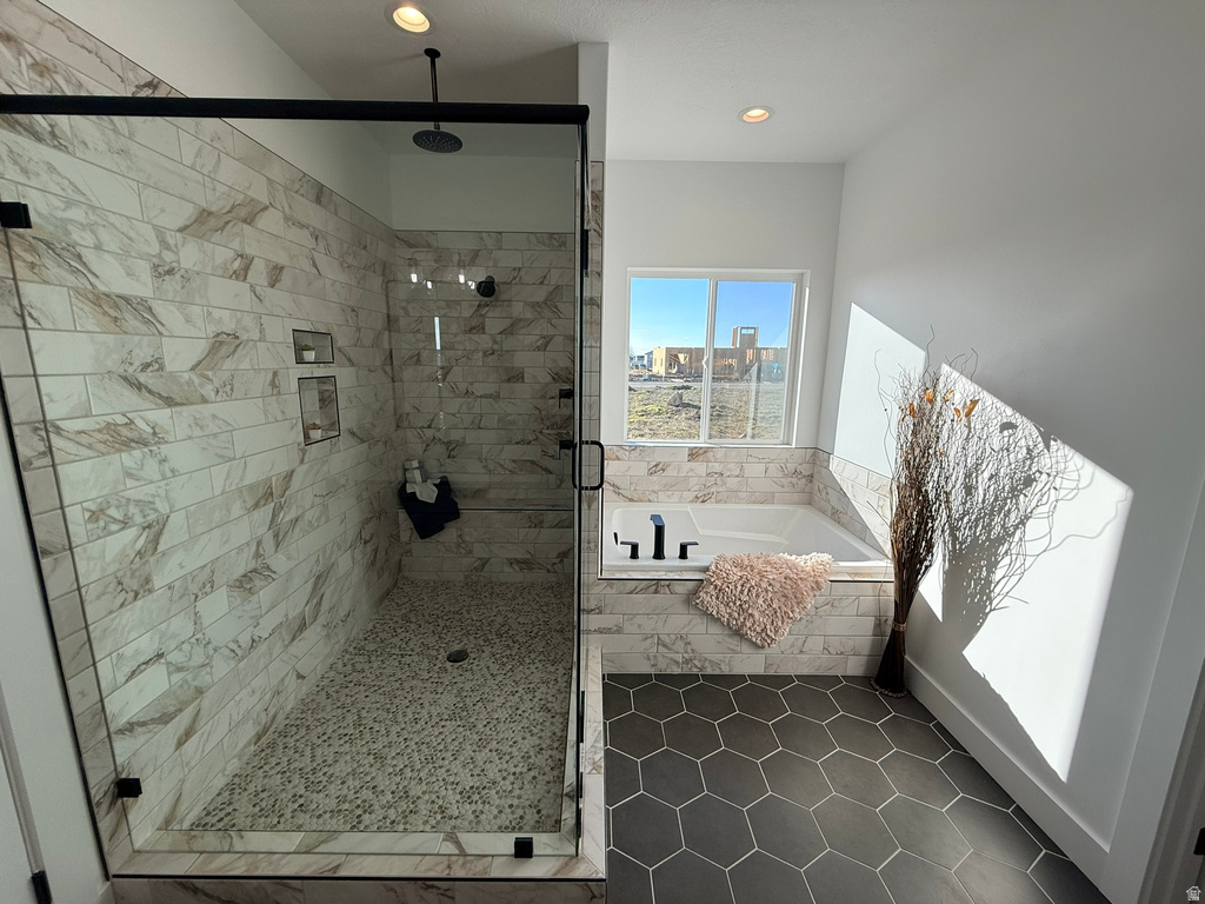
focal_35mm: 14
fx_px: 487
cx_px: 602
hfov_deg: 102.1
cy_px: 452
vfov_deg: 85.7
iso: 64
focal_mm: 2.22
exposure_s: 1/527
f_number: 2.2
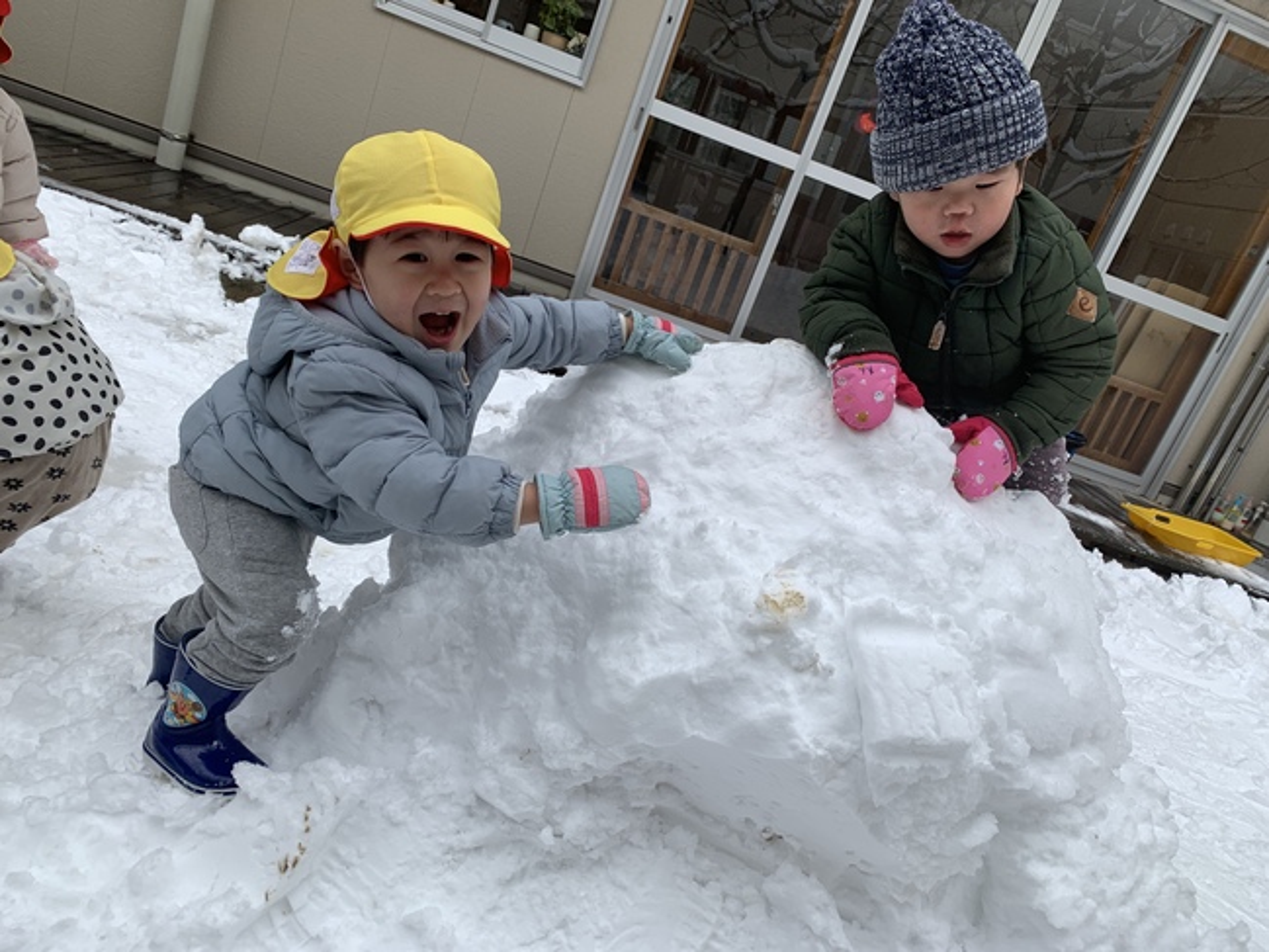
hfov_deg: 67.3
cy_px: 476
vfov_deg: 53.1
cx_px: 634
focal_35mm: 26
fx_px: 953
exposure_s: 1/612
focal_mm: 4.25
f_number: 1.8
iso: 25
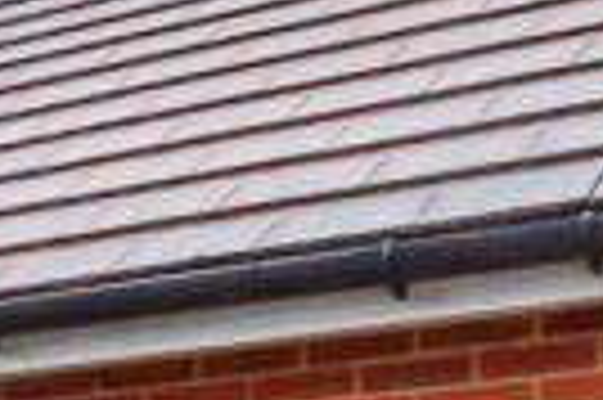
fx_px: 1924
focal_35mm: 115
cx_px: -990
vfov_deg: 11.0
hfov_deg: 12.4
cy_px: 753
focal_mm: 10
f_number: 8
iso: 320
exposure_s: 1/40
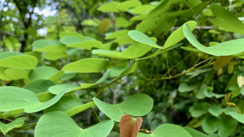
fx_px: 220
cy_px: 98
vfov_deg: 34.1
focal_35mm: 34
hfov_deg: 58.0
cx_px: 132
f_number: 1.8
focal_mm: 4.25
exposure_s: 1/122
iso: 32
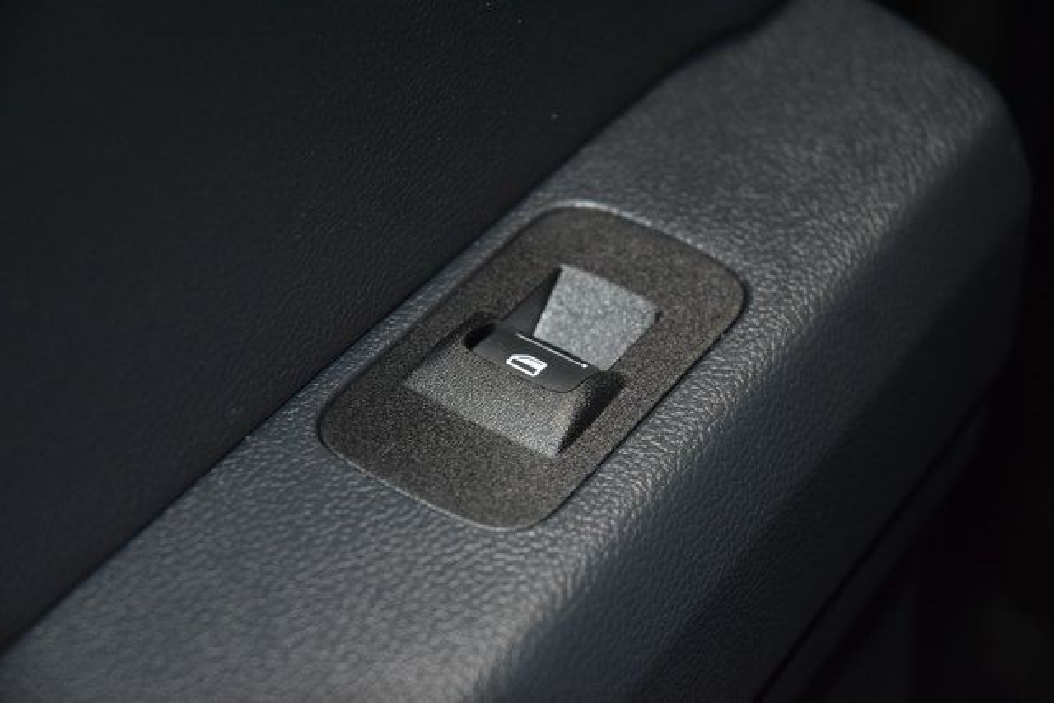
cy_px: 352
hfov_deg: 19.5
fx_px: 3075
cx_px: 527
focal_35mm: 105
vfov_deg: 13.0
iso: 2500
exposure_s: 1/100
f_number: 4.5
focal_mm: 70
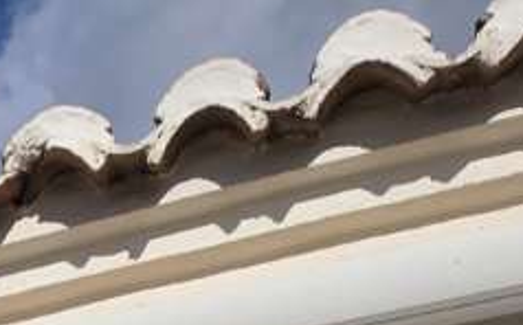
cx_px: -242
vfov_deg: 10.4
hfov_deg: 20.7
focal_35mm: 87
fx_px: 1238
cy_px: 987
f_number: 2.2
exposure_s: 1/3151
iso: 25
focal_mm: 1.7
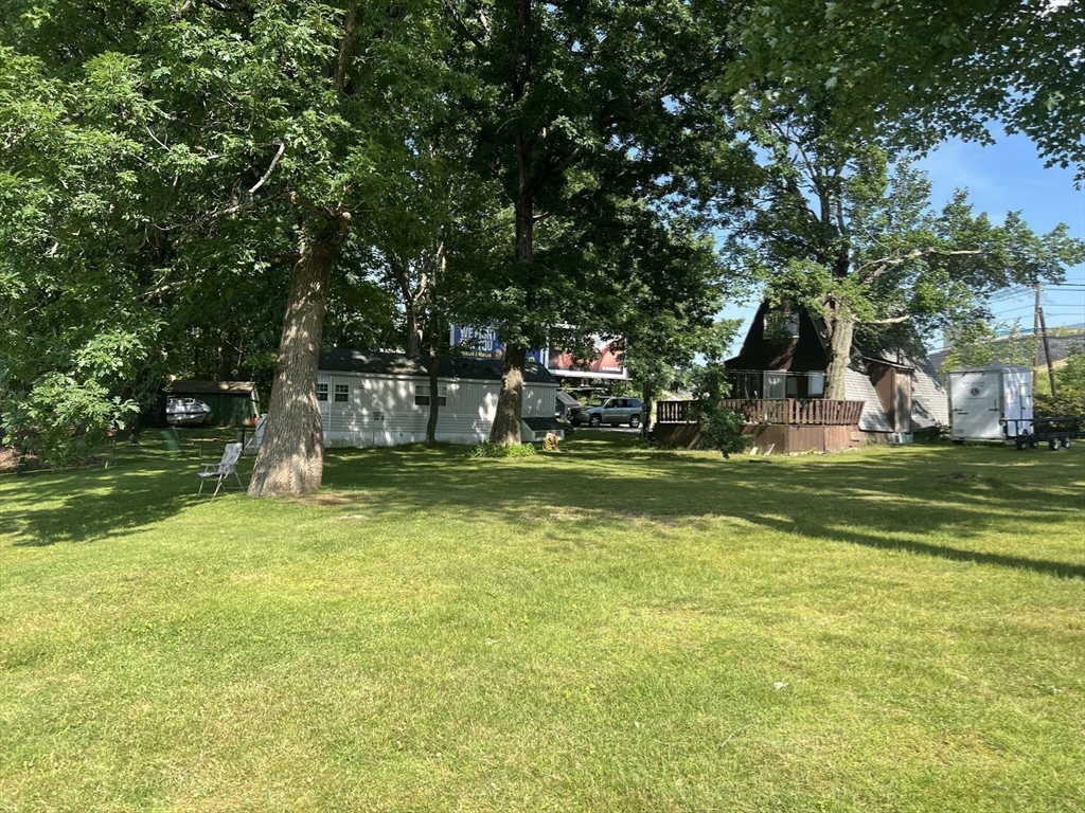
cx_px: 542
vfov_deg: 53.1
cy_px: 406
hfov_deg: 67.3
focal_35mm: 26
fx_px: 815
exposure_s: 1/1645
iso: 50
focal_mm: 5.7
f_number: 1.5
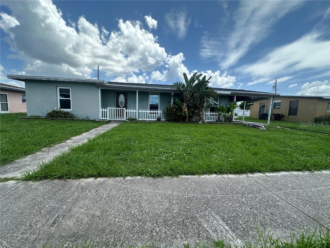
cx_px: 165
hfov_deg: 102.1
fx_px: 133
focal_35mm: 14
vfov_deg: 85.7
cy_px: 124
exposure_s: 1/888
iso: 50
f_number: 2.2
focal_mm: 2.22
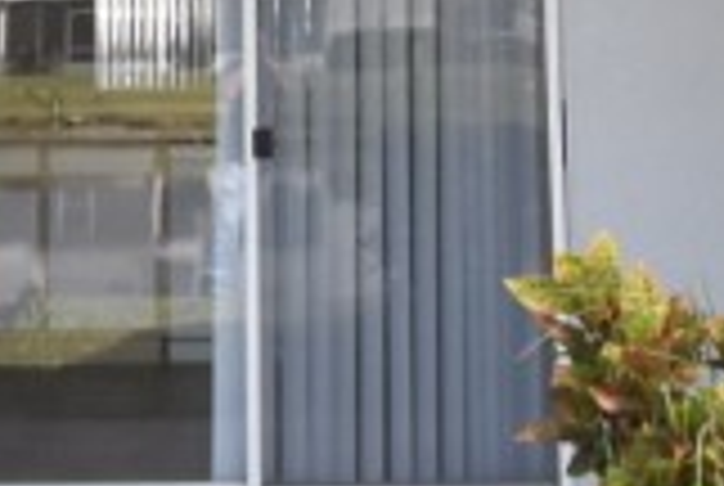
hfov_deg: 19.0
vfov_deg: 12.2
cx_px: 283
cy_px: -261
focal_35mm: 107
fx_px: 2156
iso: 800
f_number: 3.5
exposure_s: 1/2000
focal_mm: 10
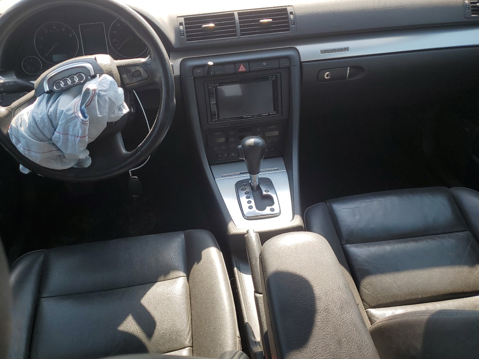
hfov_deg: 61.6
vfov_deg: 48.2
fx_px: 401
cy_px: 168
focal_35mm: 29
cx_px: 224
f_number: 1.5
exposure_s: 1/476
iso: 50
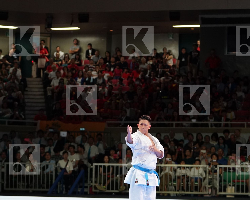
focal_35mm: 140
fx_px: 1036
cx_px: 138
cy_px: 100
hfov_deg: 13.8
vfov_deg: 11.0
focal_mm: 83
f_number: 2.8
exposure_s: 1/1000
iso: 2500
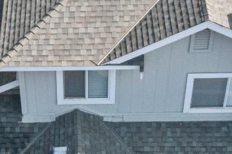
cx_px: 76
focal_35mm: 112
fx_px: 722
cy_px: 189
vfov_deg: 11.9
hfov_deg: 18.2
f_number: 11
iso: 800
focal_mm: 10.26
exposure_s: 1/400
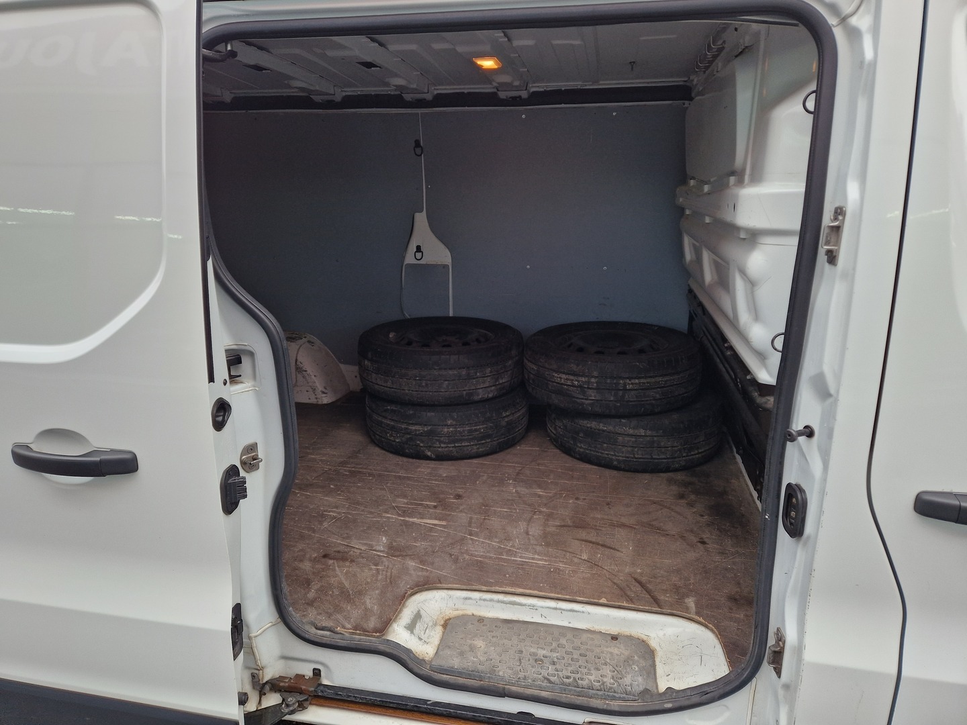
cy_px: 362
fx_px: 643
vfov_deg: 58.9
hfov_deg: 73.9
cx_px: 484
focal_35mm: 23
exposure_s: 1/180
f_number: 1.8
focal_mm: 5.4
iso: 125
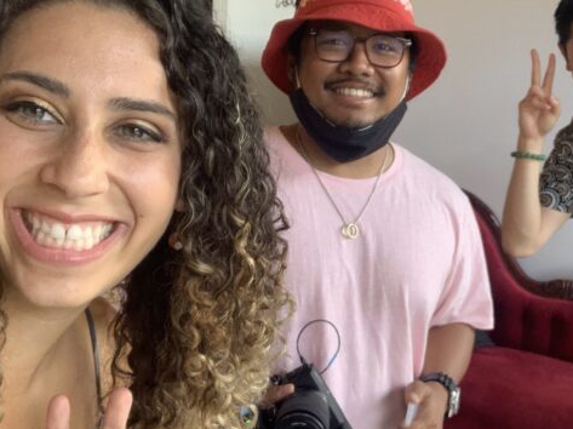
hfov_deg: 36.6
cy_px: 252
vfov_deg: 27.9
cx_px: 366
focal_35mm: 52
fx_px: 860
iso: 125
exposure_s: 1/60
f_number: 2.2
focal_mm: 2.87
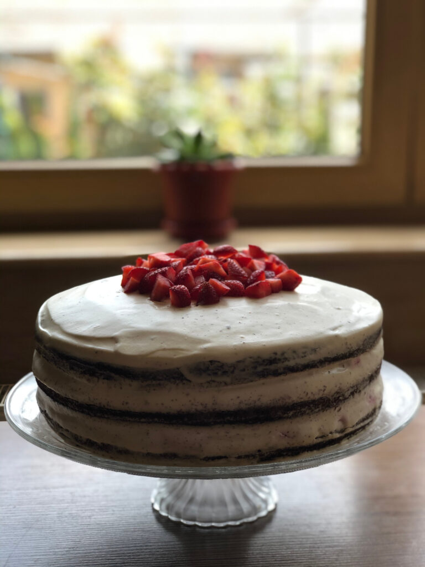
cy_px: 284
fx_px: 933
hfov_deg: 25.7
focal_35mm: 57
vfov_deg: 33.8
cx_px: 212
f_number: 2.8
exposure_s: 1/60
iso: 20
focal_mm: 6.6
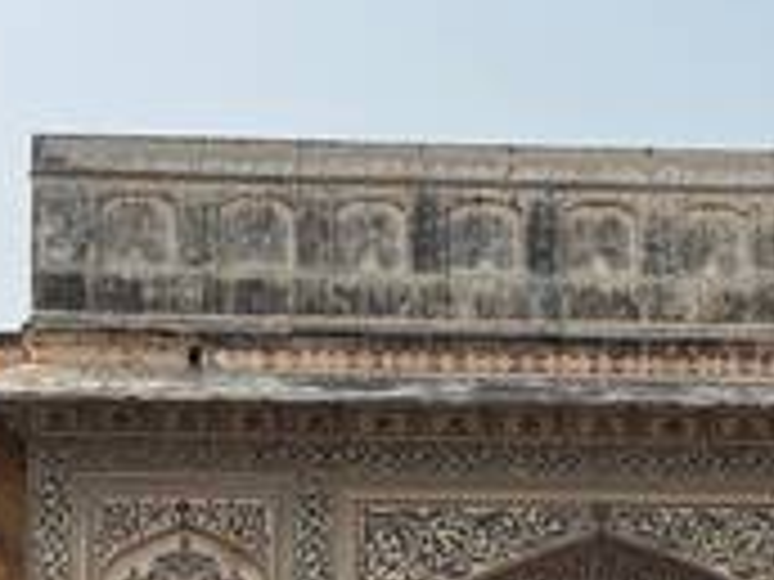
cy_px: 620
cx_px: 580
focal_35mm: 134
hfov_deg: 14.7
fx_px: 2996
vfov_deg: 10.9
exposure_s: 1/4310
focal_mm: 6.76
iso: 64
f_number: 1.78
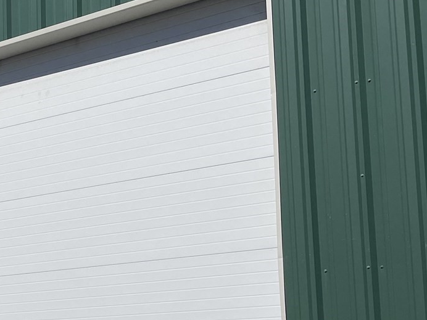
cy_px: 306
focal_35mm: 77
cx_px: -165
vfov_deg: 18.7
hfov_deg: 22.1
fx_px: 950
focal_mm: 4.2
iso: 32
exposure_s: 1/10753
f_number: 1.6
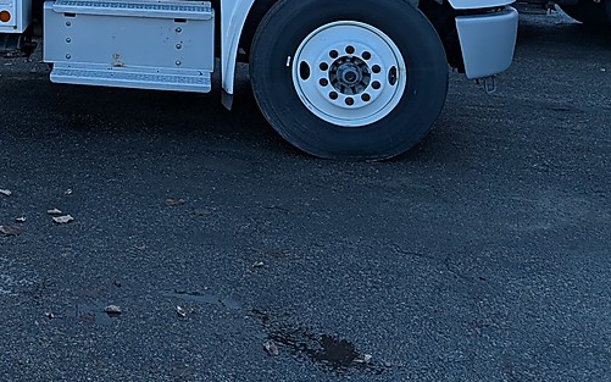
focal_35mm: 61
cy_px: -117
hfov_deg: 30.1
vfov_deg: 19.6
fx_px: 1016
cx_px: -60
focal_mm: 6.9
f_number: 1.68
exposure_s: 1/1435
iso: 24
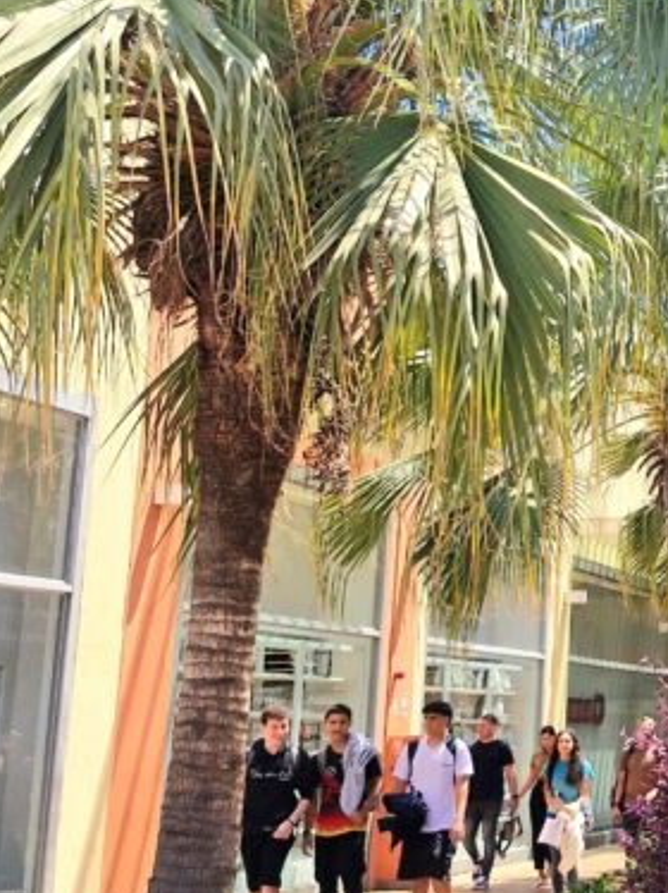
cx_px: 1019
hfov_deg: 19.9
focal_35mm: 63
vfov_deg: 30.7
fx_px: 1623
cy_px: 411
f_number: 1.8
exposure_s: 1/1000
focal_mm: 5.54
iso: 50
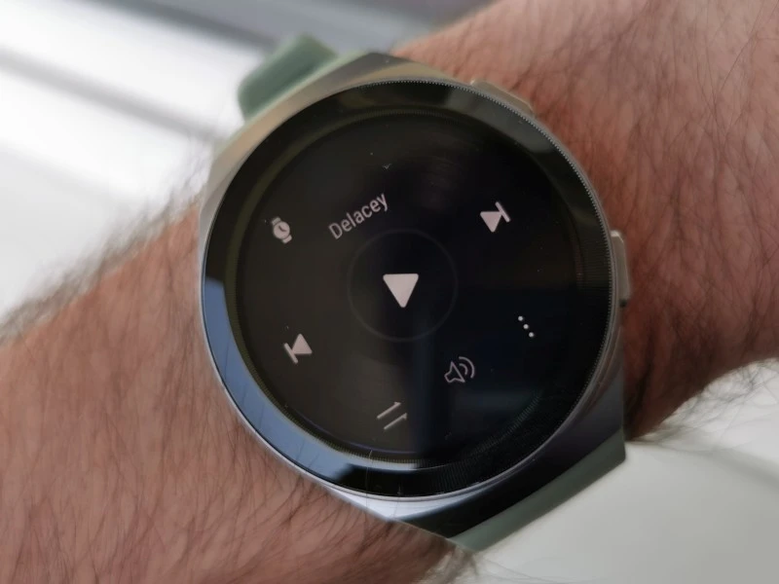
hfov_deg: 45.8
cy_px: 292
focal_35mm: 41
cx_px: 390
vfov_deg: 35.1
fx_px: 923
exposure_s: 1/288
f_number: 1.6
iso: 50
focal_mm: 5.56
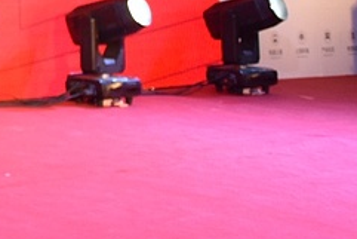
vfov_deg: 9.1
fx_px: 1369
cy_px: -294
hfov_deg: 12.0
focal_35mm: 138
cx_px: -496
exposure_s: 1/323
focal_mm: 26
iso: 1250
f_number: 2.8
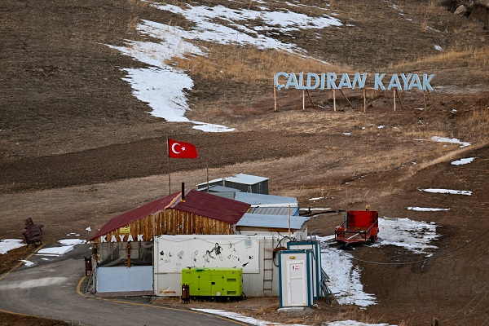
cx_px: 244
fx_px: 5433
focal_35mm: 400
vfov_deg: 3.4
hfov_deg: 5.2
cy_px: 163
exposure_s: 1/50
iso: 200
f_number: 5.6
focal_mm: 400
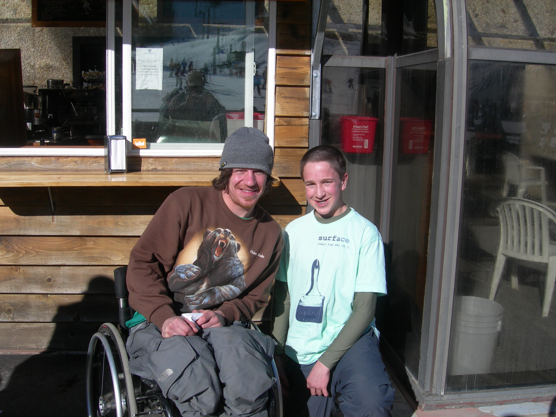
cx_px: 278
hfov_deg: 49.0
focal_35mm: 38
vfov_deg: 37.7
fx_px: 610
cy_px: 208
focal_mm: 7.8
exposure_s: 1/665
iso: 50
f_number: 4.8
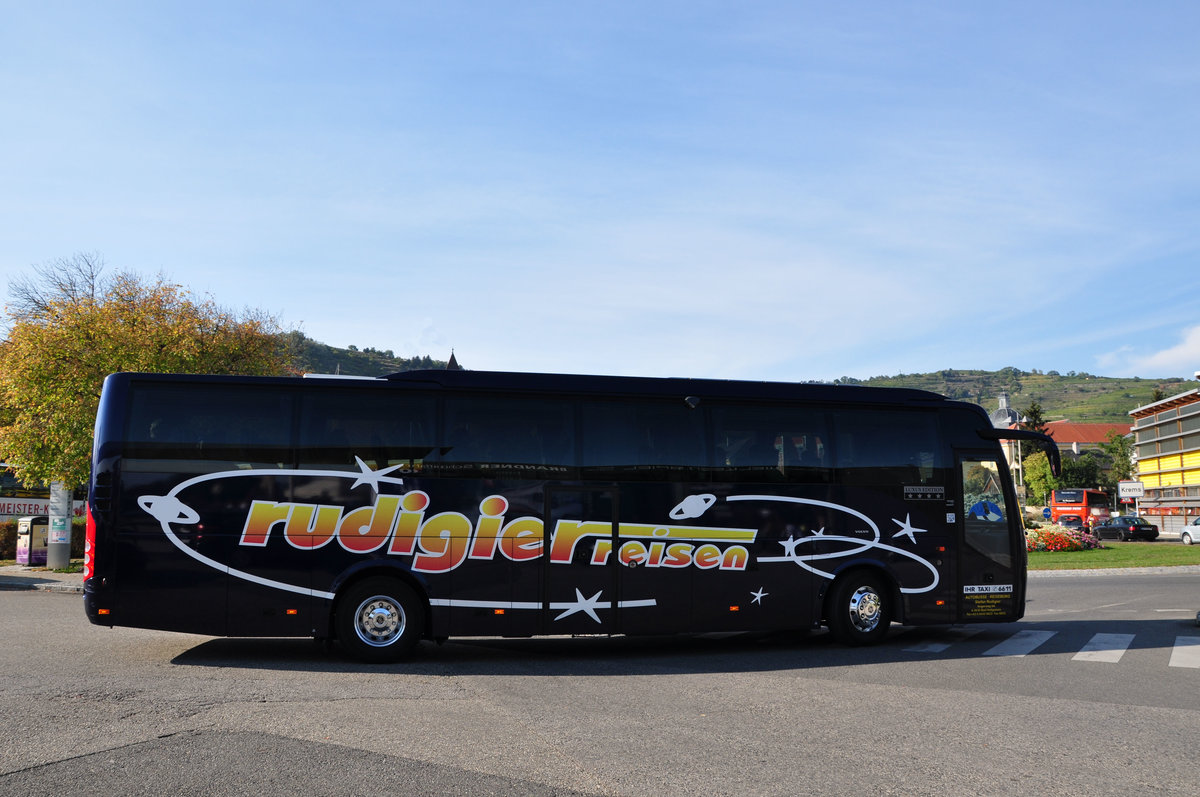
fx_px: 899
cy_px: 398
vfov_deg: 47.8
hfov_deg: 67.4
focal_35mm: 27
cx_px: 600
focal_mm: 18
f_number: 8
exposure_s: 1/250
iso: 200
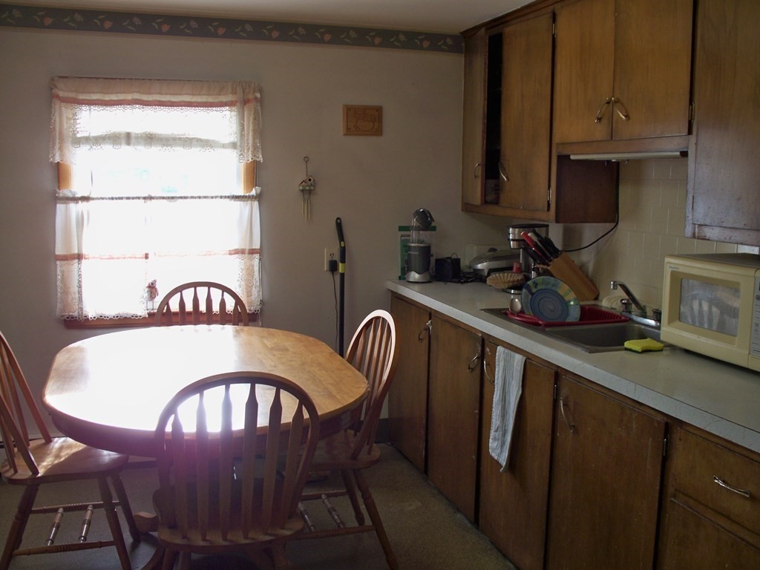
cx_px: 380
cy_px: 285
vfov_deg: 40.7
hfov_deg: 52.6
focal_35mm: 35
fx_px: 768
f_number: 2.8
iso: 100
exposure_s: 1/30
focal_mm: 7.54
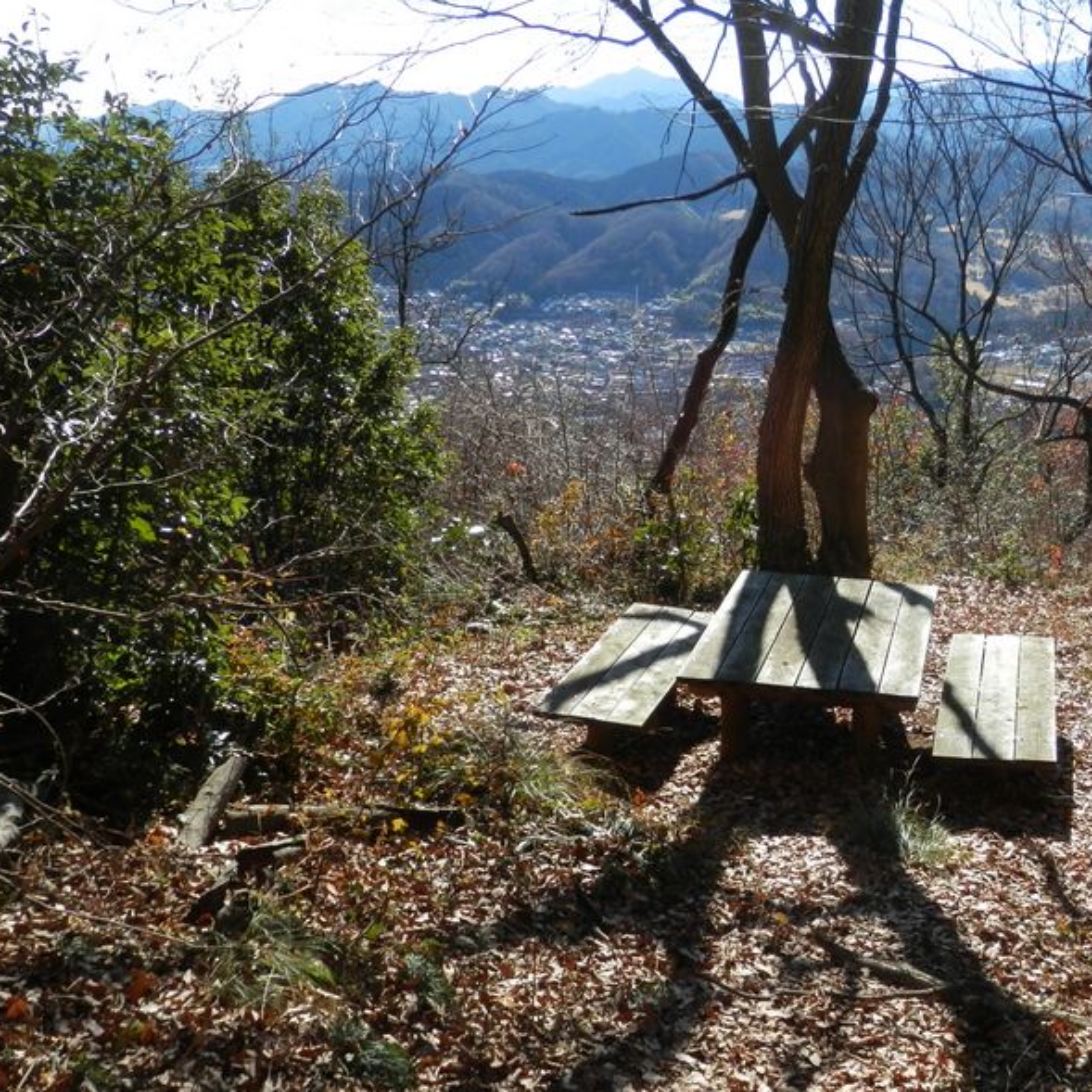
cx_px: 717
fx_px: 1285
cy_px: 538
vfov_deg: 46.0
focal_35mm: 36
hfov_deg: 45.4
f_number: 3.3
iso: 80
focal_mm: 5.5
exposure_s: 1/500
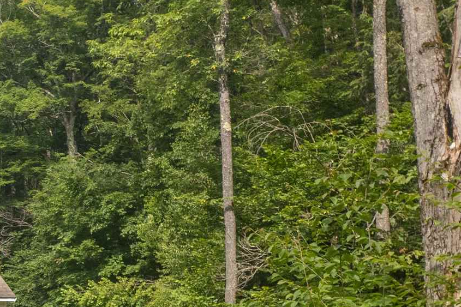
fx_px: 1024
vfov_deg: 16.6
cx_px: -229
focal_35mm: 80
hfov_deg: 21.4
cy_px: 327
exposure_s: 1/160
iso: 100
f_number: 2.8
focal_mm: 8.38
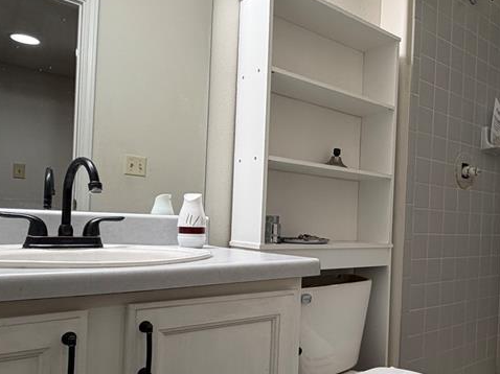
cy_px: 223
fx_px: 433
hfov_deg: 57.6
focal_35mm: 30
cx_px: 361
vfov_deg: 46.5
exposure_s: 1/120
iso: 200
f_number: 2.2
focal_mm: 2.22
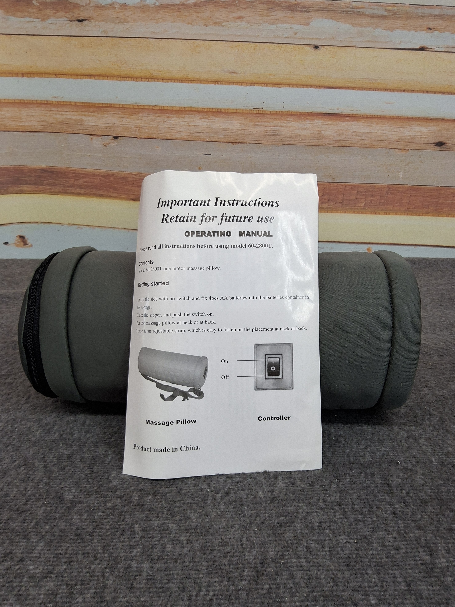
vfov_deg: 69.4
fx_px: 438
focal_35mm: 25
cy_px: 304
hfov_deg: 54.9
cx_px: 228
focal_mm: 3.08
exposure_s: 1/120
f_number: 2
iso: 200
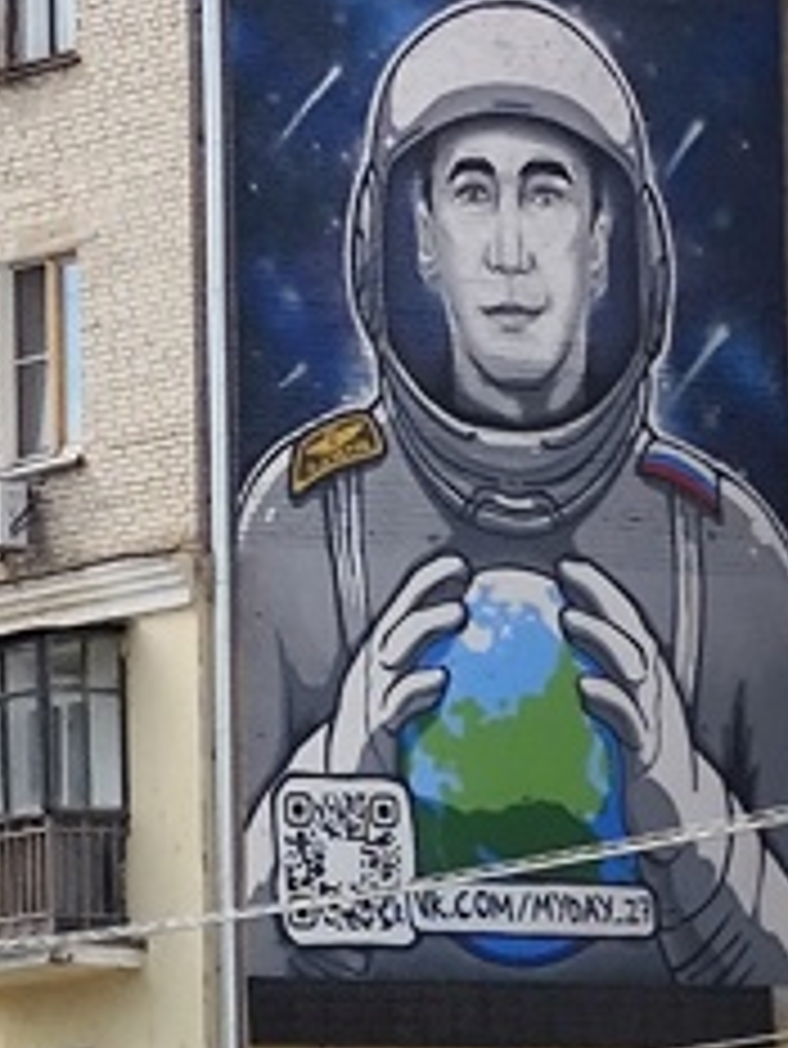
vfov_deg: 6.5
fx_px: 9158
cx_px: 768
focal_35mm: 302
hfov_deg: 4.9
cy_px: 1192
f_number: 1.65
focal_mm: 6.19
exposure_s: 1/1190
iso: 50
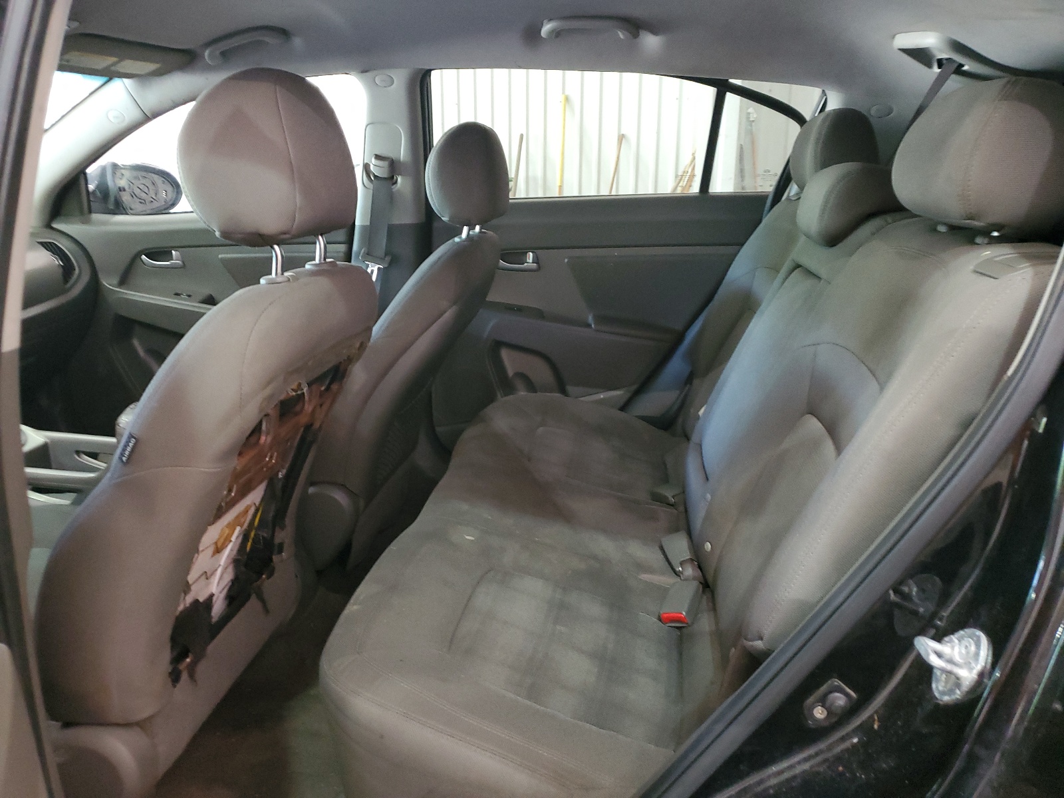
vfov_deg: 53.1
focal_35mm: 26
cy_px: 399
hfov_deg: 67.3
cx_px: 532
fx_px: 799
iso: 302
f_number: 1.5
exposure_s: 1/17
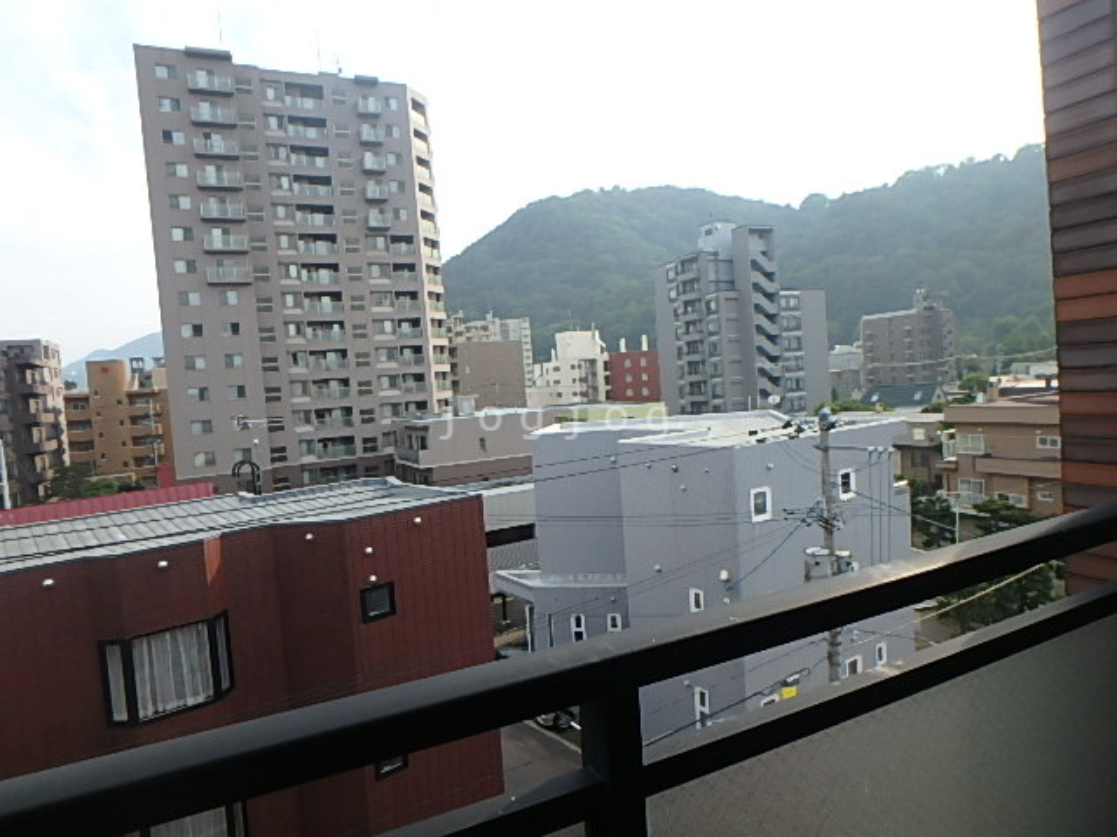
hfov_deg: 79.0
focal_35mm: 21
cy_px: 418
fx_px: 678
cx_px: 558
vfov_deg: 63.4
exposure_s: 1/500
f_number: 3.5
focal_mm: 3.7
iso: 125
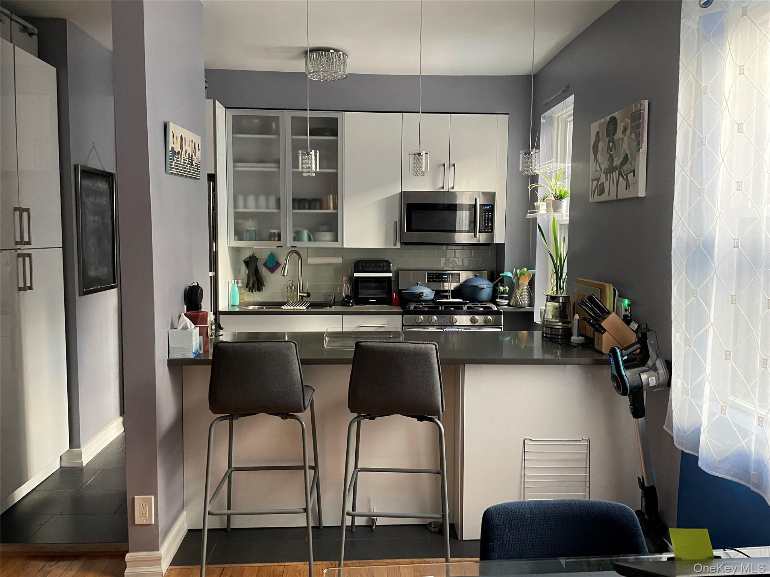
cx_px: 385
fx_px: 578
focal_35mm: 26
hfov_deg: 67.3
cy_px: 288
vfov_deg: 53.1
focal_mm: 4.2
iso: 500
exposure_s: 1/46
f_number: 1.6
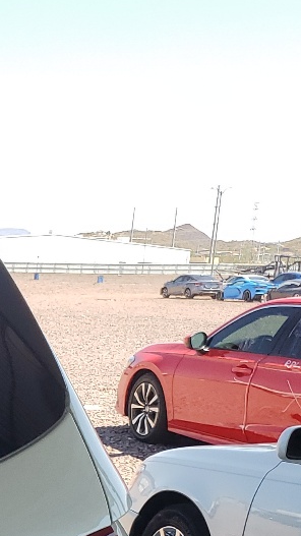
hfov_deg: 11.9
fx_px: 1222
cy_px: 598
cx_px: -374
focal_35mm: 86
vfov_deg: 23.2
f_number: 1.5
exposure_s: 1/1111
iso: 50
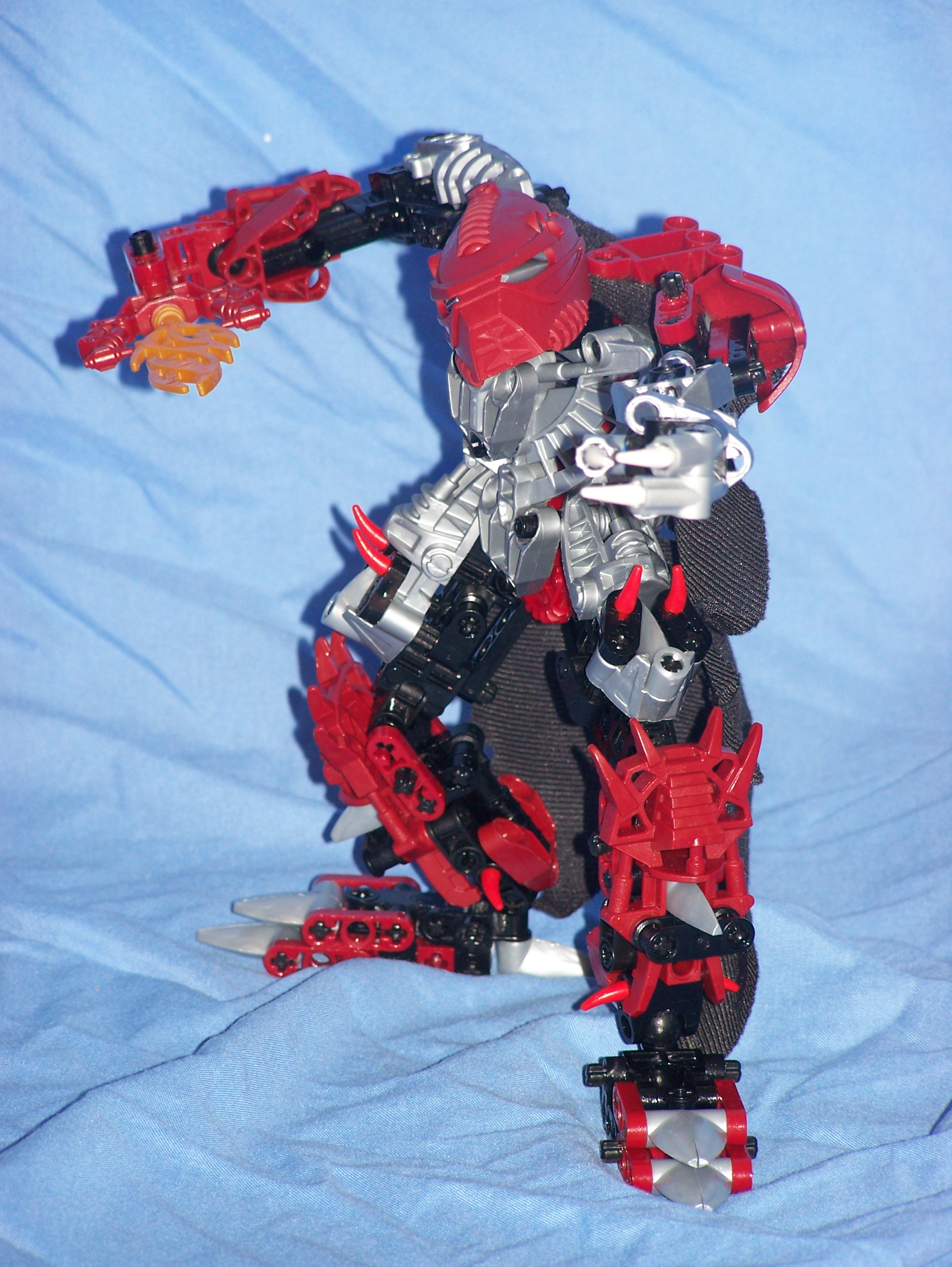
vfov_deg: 9.1
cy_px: 634
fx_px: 7984
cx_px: 476
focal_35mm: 218
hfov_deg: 6.8
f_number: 3.2
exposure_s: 1/160
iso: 80
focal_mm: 36.2
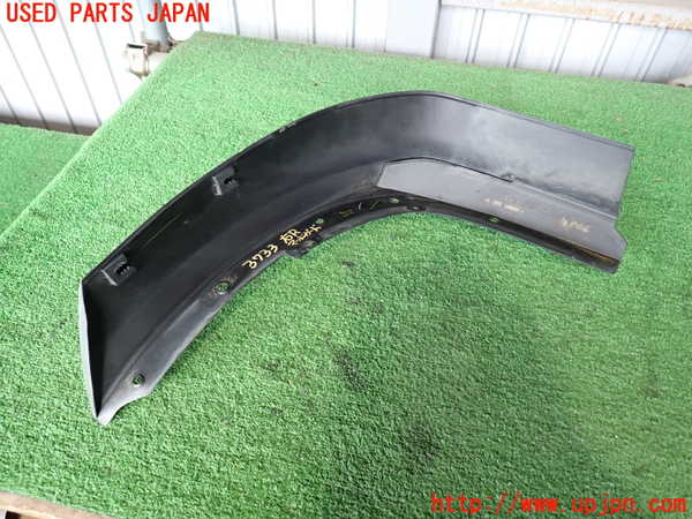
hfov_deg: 69.4
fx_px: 500
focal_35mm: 25
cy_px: 260
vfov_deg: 54.9
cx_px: 346
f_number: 2
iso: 200
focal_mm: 4.5
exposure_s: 1/30
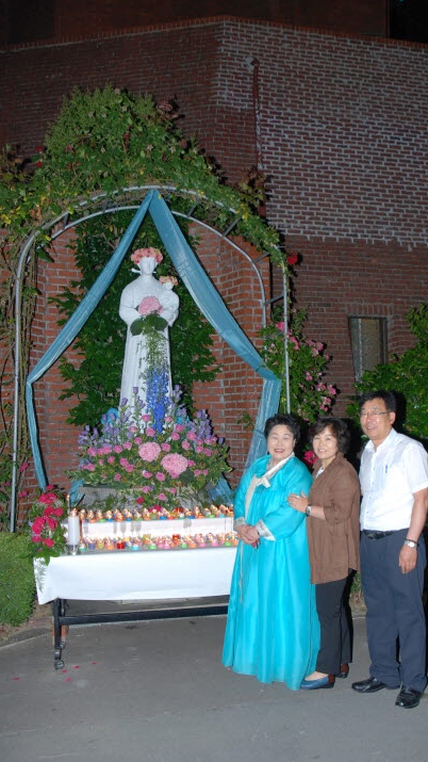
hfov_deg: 31.1
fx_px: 767
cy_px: 383
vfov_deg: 52.8
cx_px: 241
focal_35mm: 38
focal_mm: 24
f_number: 5.6
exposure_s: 1/60
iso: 200
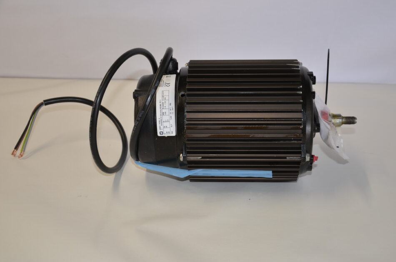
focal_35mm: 55
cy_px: 134
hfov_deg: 36.3
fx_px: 604
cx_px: 210
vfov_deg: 24.5
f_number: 4.2
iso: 400
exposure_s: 1/100
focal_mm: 34
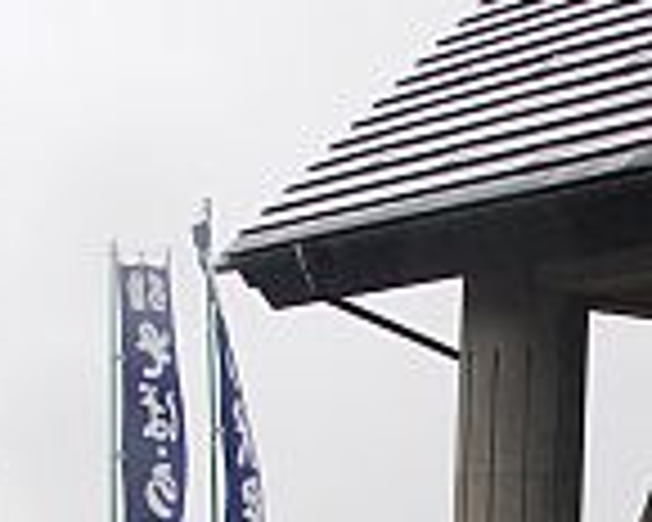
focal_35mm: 138
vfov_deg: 10.8
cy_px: 774
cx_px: 549
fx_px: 2663
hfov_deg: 13.9
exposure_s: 1/160
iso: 50
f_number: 4.5
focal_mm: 8.3
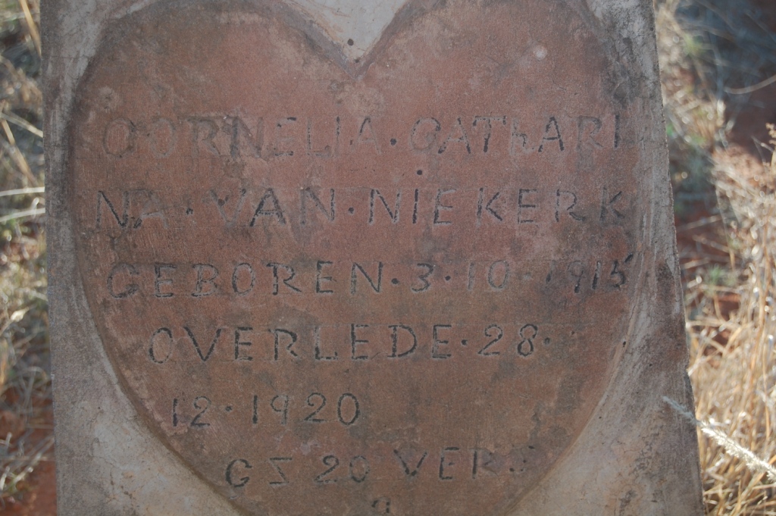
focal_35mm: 82
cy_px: 258
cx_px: 388
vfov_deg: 16.5
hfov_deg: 24.6
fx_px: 1777
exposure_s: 1/125
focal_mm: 55
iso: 200
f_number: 5.6
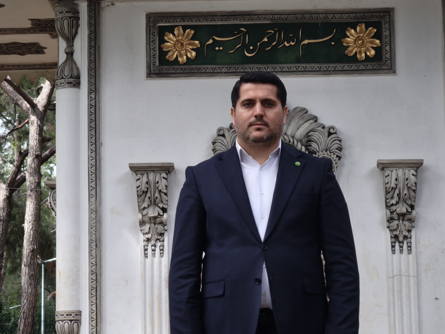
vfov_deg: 12.3
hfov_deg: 16.4
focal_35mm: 120
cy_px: 167
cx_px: 222
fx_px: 1543
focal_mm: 8.8
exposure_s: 1/99.9
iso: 50
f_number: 2
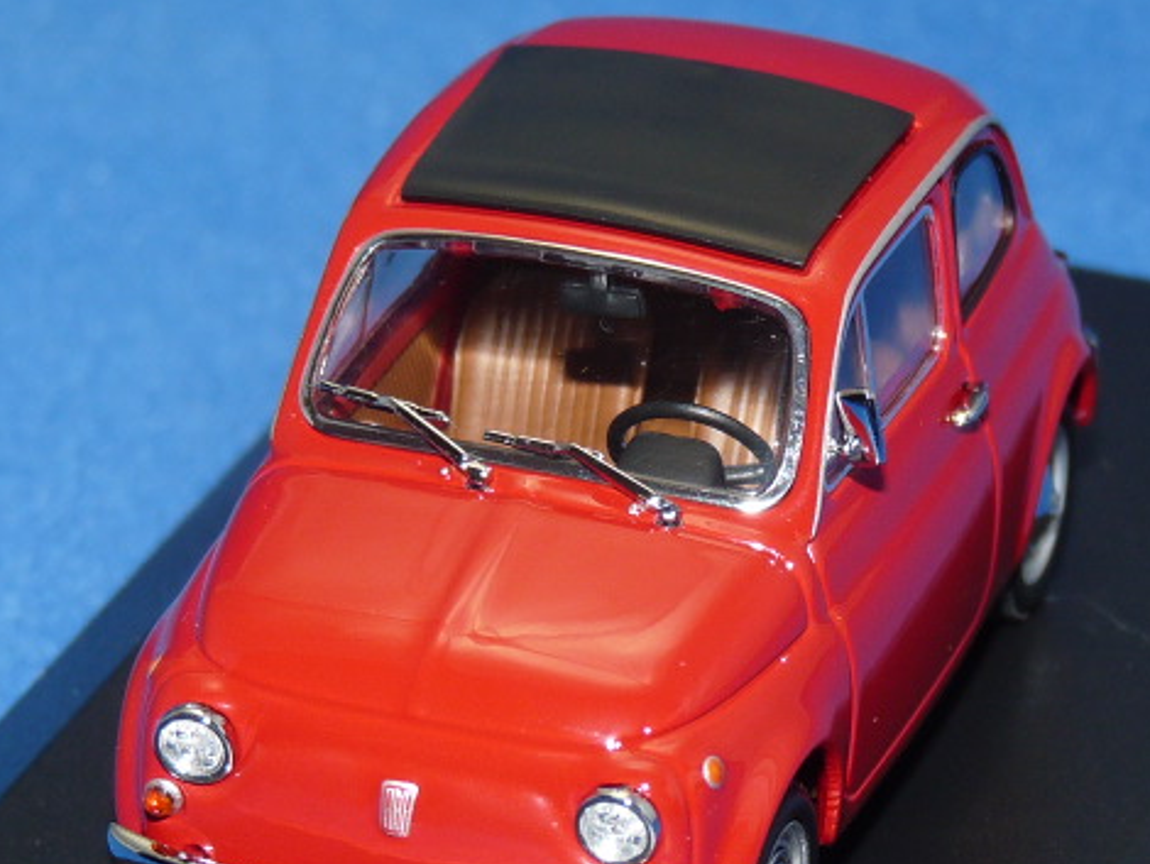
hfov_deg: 9.2
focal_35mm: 215
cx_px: 617
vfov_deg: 6.9
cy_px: 524
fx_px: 7146
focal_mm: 16.1
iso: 100
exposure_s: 1/40
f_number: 3.4
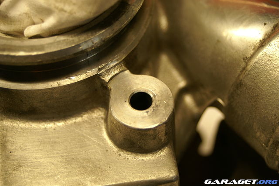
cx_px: 140
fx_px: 581
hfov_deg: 27.0
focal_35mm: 75
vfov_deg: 18.2
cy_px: 93
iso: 200
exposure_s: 1/30
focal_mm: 50
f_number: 5.6
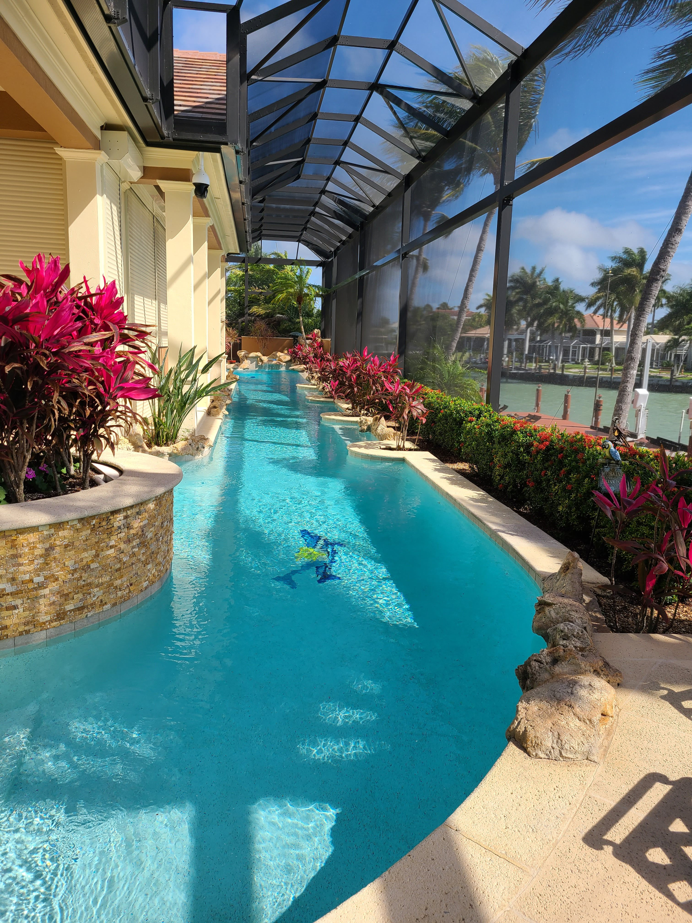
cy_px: 462
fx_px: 693
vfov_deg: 67.3
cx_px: 346
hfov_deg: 53.1
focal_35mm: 26
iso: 40
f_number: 1.8
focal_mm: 5.4
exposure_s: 1/997
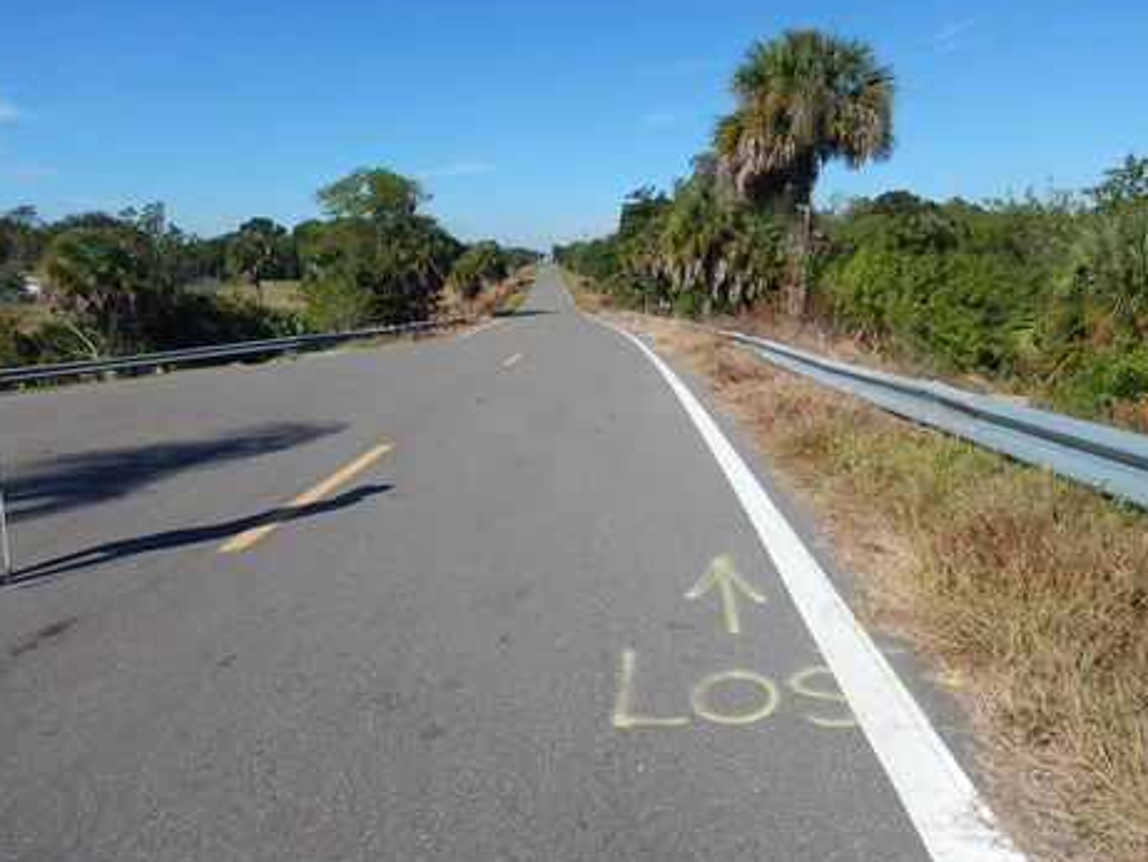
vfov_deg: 54.9
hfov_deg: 69.4
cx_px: 575
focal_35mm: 25
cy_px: 424
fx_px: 829
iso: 125
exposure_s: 1/1250
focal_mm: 4.3
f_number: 4.1
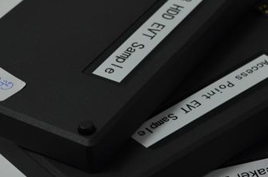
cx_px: 141
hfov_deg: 14.7
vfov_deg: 9.7
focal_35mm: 140
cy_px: 90
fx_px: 1040
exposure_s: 1/25
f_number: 6.3
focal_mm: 40
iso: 400
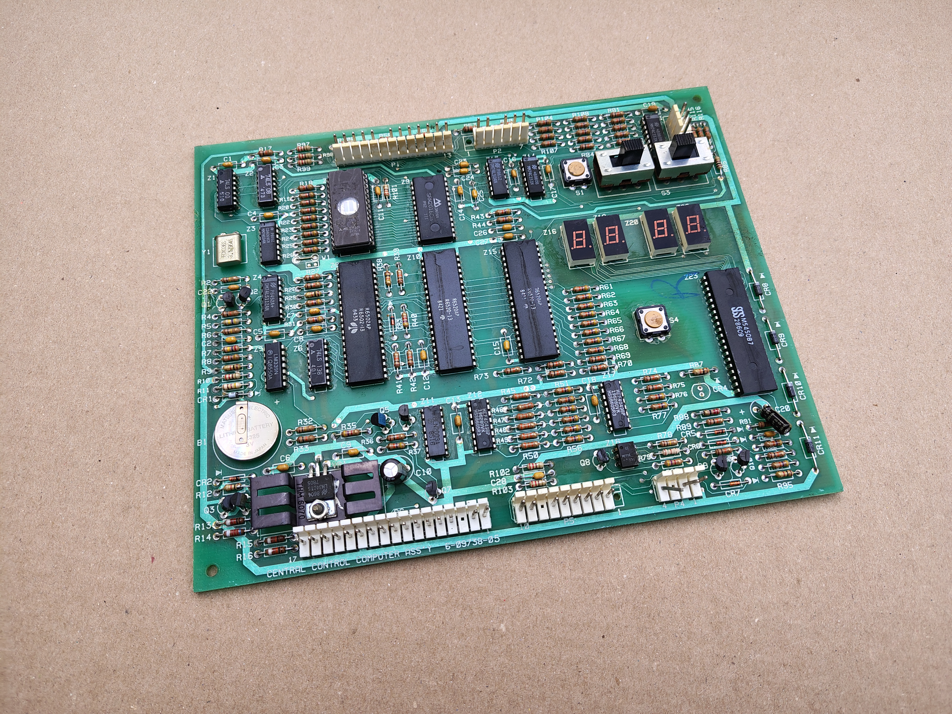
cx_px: 476
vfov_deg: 56.8
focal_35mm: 24
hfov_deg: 71.6
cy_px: 357
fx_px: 660
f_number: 1.8
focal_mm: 5.56
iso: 100
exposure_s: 1/621
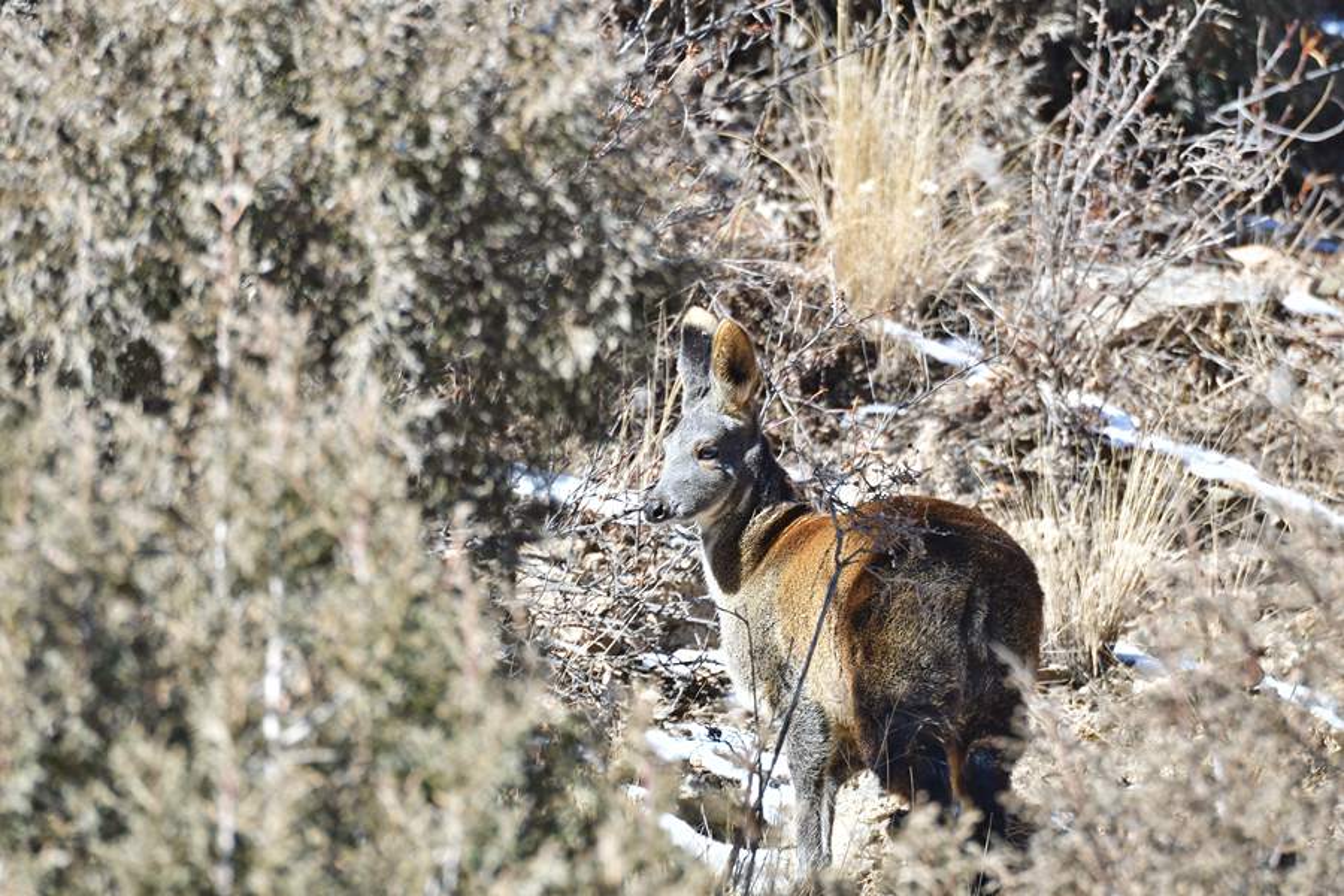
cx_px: 672
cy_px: 448
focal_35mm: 600
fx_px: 22398
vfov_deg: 2.3
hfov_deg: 3.4
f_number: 7.1
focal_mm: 400
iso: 400
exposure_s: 1/640
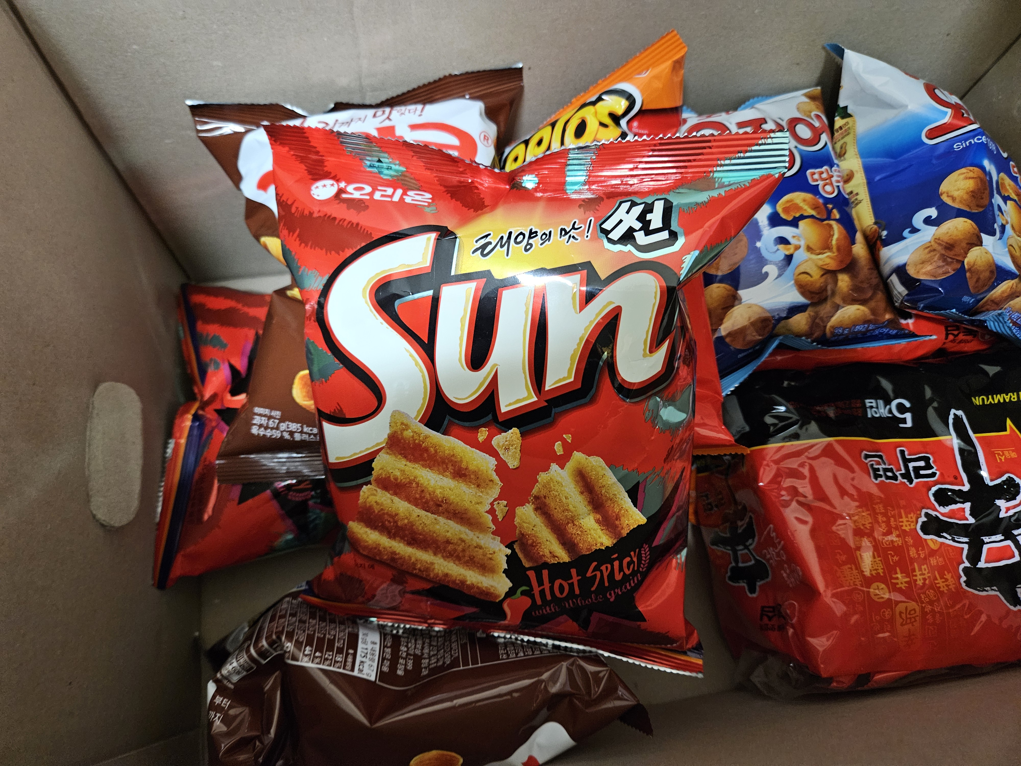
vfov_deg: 58.9
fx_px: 678
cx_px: 510
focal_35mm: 23
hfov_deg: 73.9
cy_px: 383
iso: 640
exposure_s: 1/30
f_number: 1.8
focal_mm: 5.4
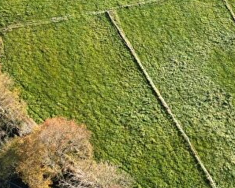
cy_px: 22
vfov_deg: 26.8
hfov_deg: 33.2
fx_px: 383
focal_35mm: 55
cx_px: 186
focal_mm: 6.72
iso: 100
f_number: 1.7
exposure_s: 1/500
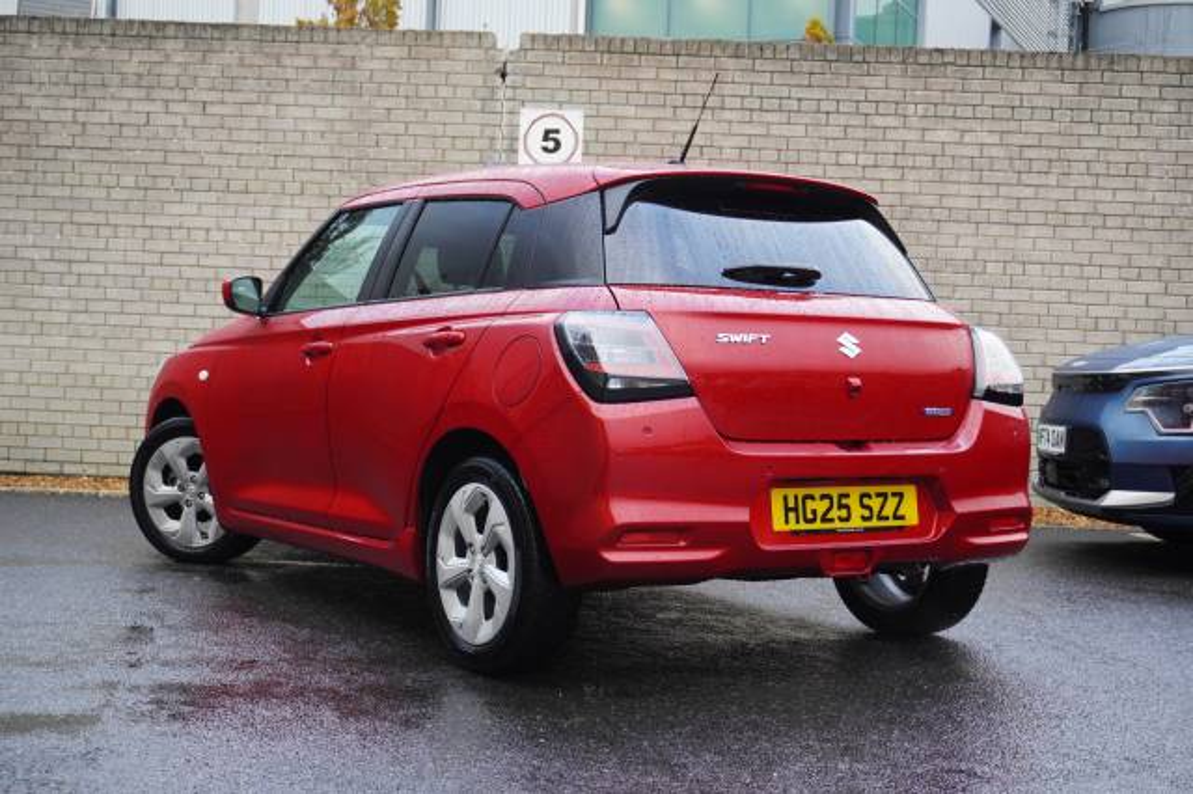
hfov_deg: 41.1
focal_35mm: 48
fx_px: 1590
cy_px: 397
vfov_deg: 28.0
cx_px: 596
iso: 640
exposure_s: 1/160
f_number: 5
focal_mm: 32
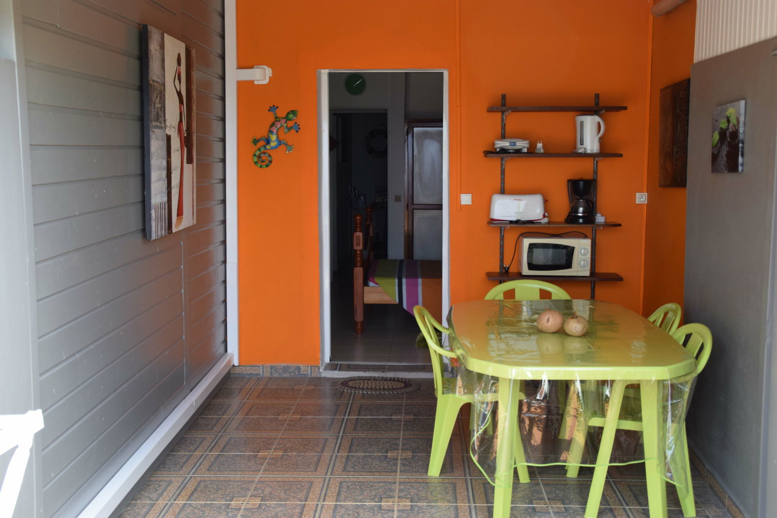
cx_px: 388
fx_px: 906
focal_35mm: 42
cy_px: 259
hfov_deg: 46.4
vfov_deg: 31.9
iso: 400
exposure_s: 1/160
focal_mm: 28
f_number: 6.3
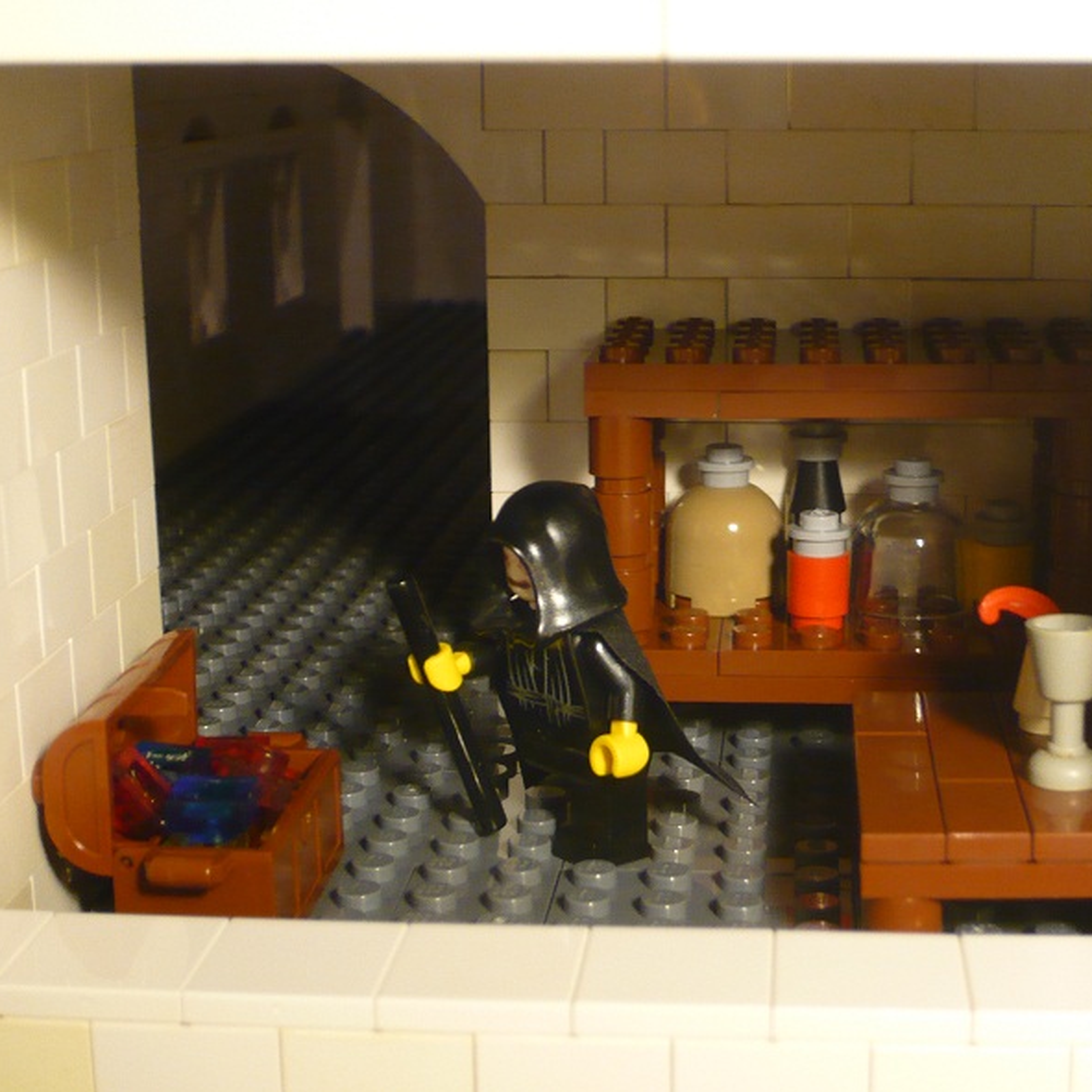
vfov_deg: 28.2
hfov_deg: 28.1
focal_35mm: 61
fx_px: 2177
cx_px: 661
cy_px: 547
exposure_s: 1/10
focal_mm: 8.4
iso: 200
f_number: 3.8
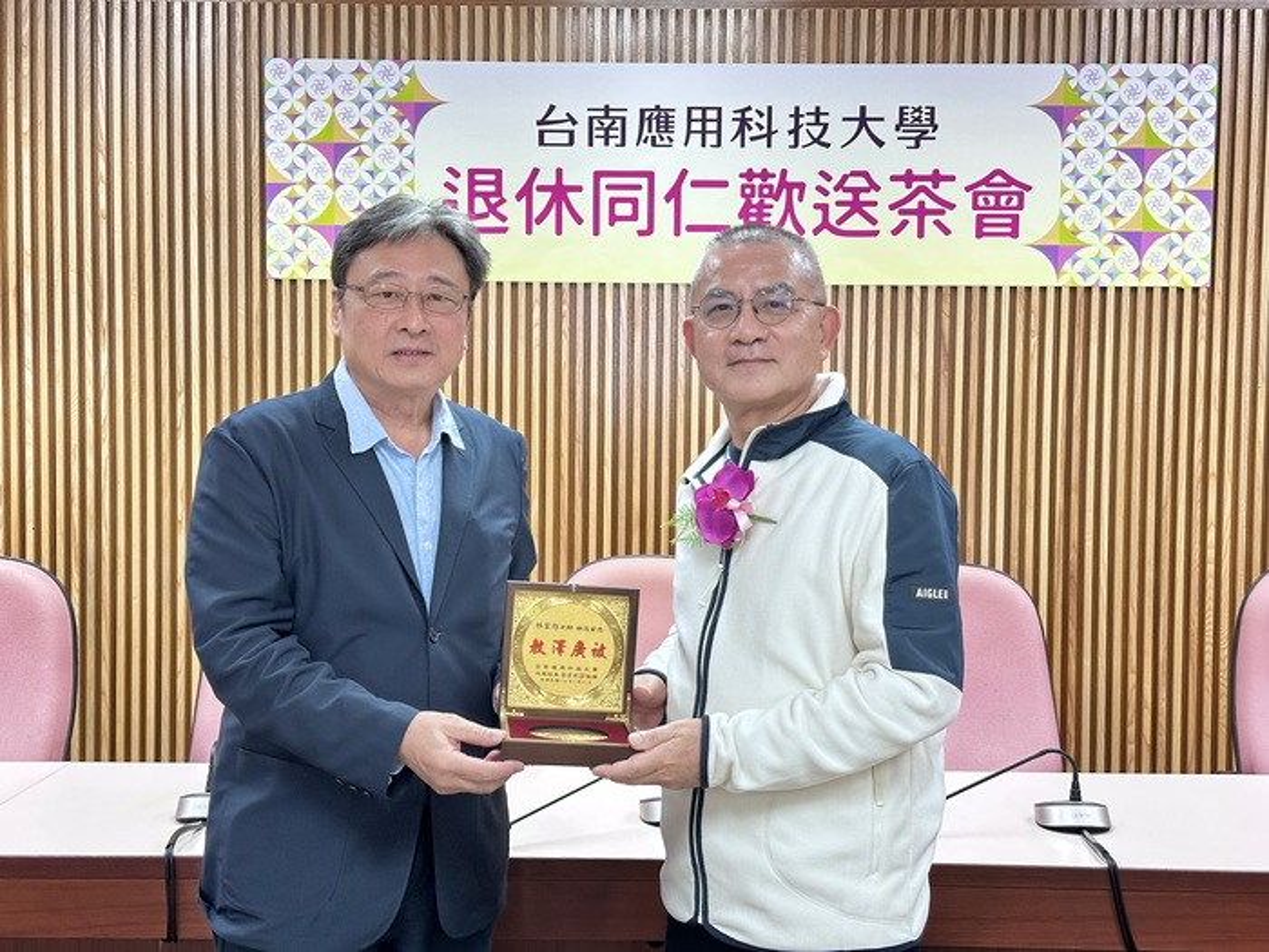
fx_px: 1760
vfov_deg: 30.3
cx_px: 634
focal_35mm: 48
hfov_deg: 39.7
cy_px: 476
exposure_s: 1/60
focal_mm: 6.86
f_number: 1.78
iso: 200
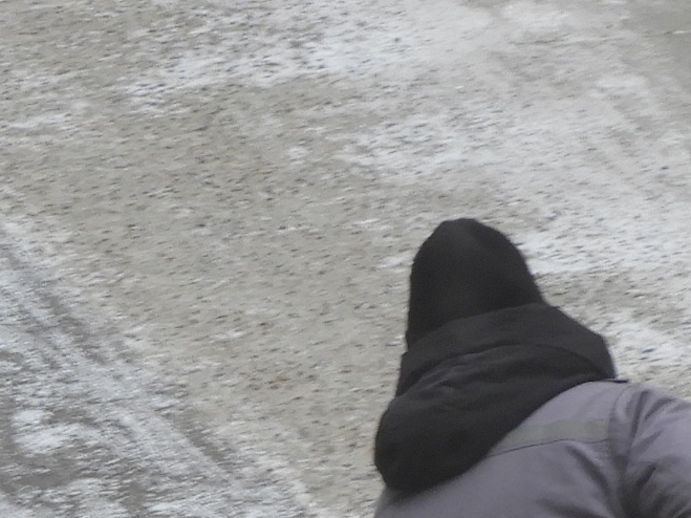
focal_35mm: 520
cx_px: 372
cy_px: 657
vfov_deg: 2.9
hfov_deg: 3.8
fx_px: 10378
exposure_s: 1/80
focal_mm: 18.8
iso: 100
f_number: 4.8
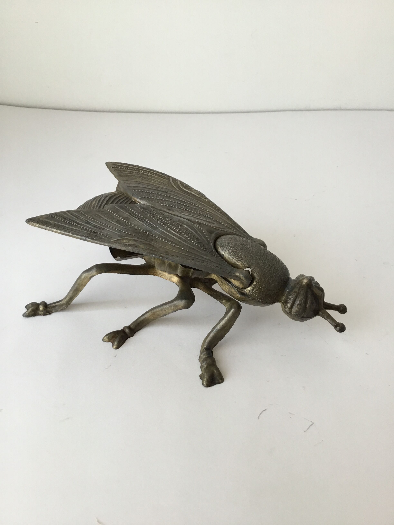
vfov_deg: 58.4
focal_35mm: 31
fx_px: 470
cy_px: 262
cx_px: 197
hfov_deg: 45.4
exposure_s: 1/33
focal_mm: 3.3
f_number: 2.4
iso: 25
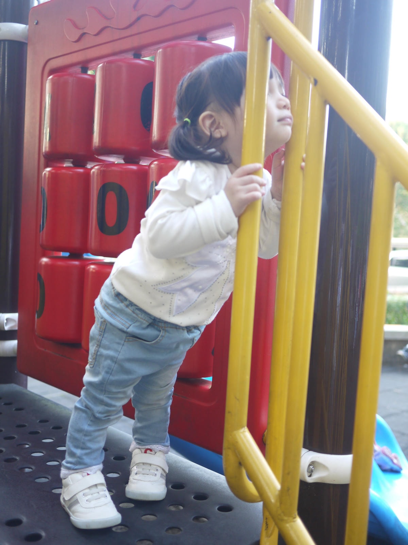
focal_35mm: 40
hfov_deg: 36.0
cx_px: 204
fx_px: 629
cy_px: 272
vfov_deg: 46.8
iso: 250
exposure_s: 1/60
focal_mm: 20
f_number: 1.7
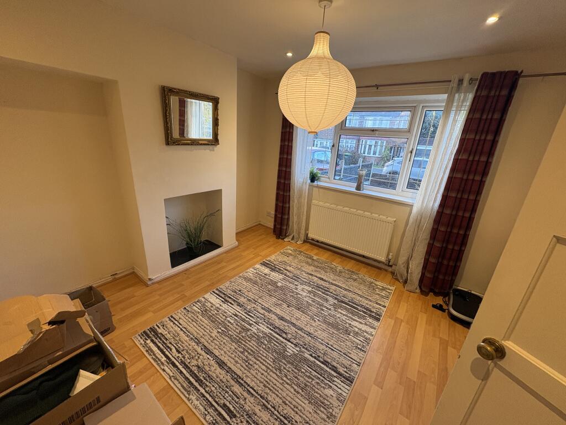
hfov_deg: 102.1
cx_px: 283
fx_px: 229
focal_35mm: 14
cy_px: 212
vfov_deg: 85.7
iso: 250
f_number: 2.2
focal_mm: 2.22
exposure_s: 1/69
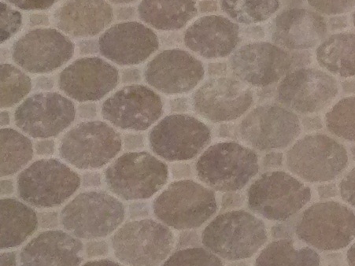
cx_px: 441
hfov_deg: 8.2
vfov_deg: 6.2
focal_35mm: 239
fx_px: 2450
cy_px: -38
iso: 160
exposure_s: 1/20
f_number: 2.4
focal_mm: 4.13
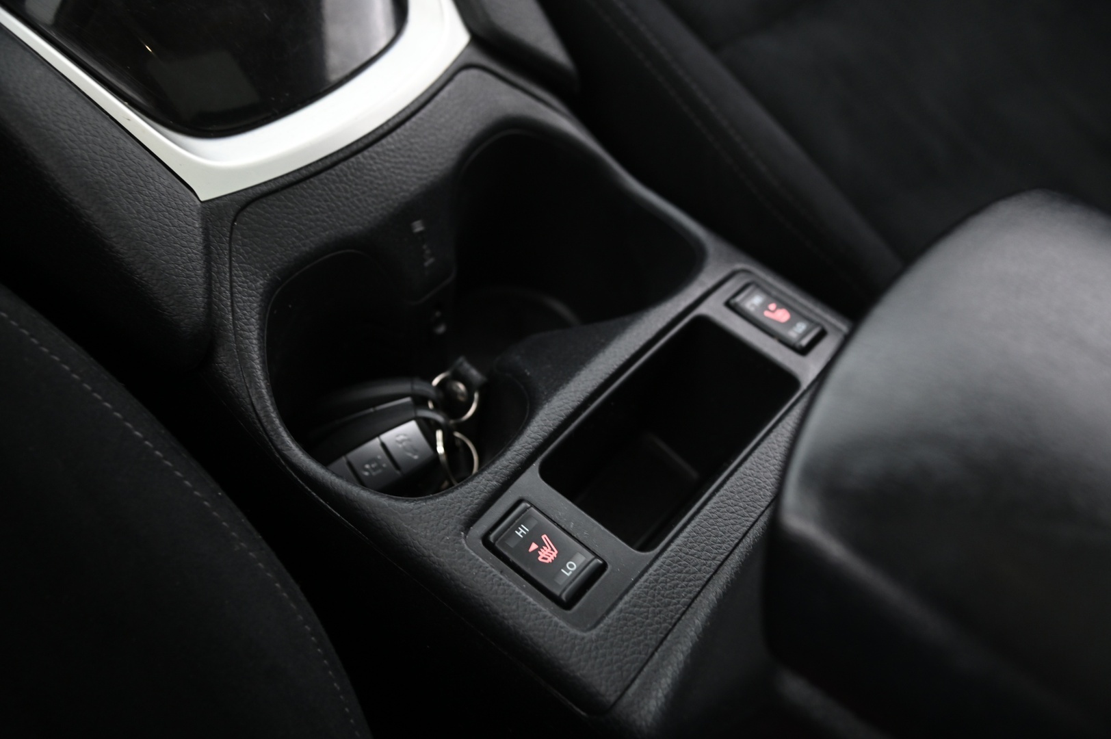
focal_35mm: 44
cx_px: 556
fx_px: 1357
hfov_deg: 44.5
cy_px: 370
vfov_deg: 30.5
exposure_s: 1/10
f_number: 4
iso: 2000
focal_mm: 44
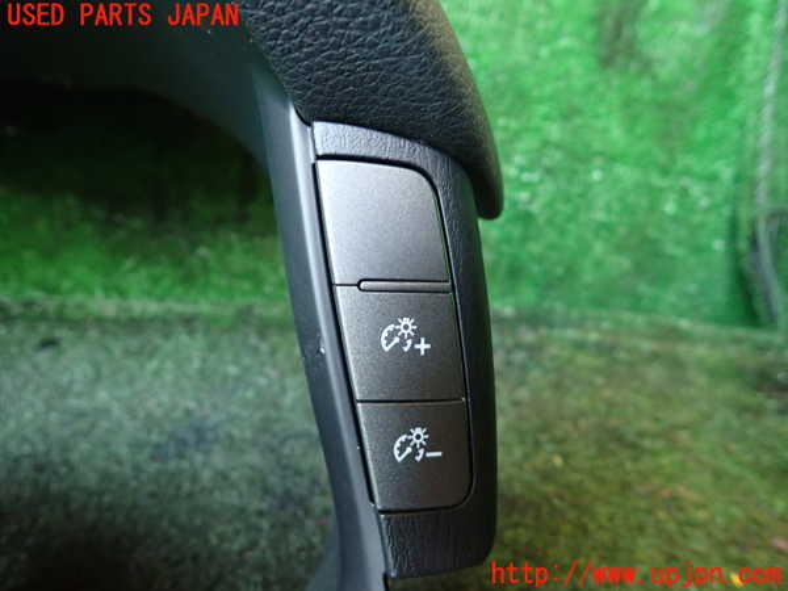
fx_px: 569
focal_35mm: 25
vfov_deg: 54.9
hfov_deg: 69.4
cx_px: 394
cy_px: 296
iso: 640
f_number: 2
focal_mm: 4.5
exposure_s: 1/30
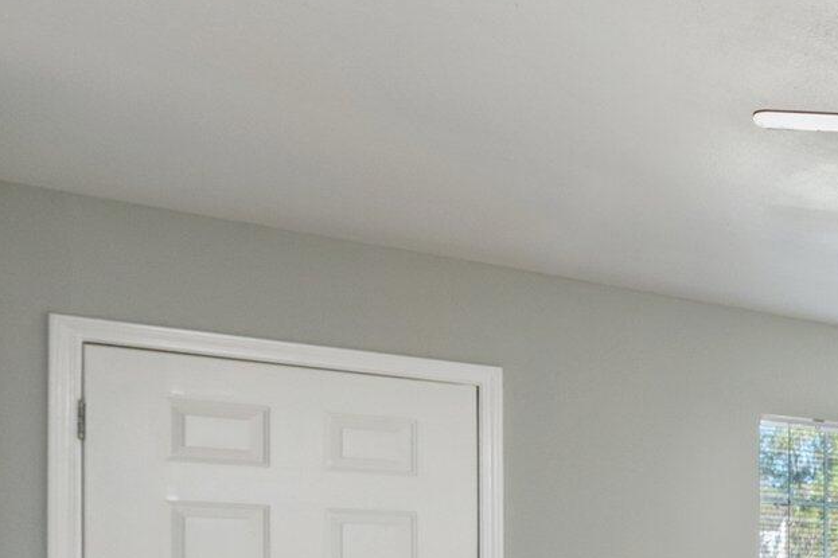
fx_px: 1109
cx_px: 1267
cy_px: 640
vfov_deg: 25.8
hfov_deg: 27.7
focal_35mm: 48
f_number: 7.1
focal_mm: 14.5
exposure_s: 1/25
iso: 320
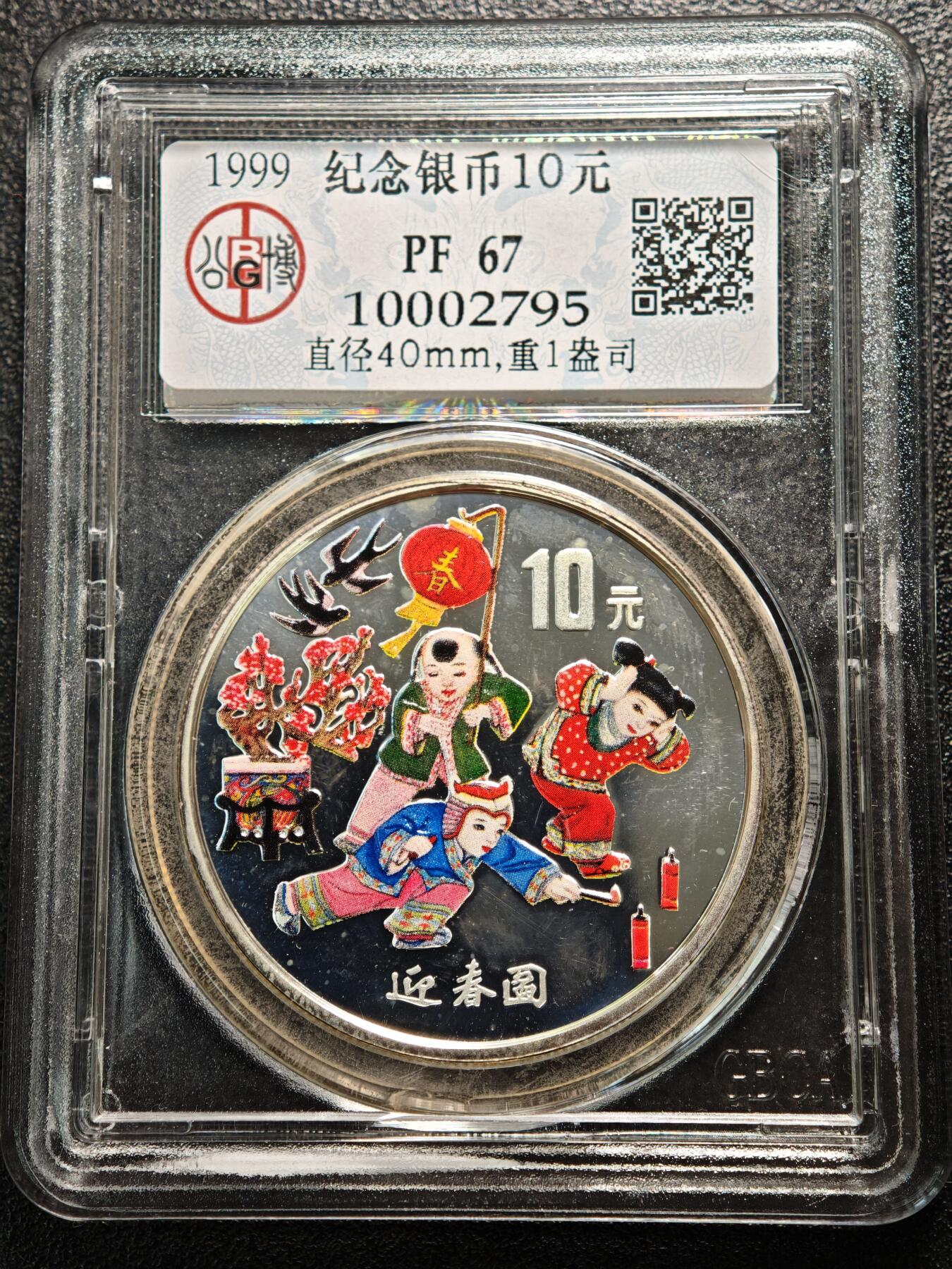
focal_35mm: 60
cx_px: 476
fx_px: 2200
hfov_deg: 24.4
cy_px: 634
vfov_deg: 32.2
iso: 500
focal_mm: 9
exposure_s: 1/111
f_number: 2
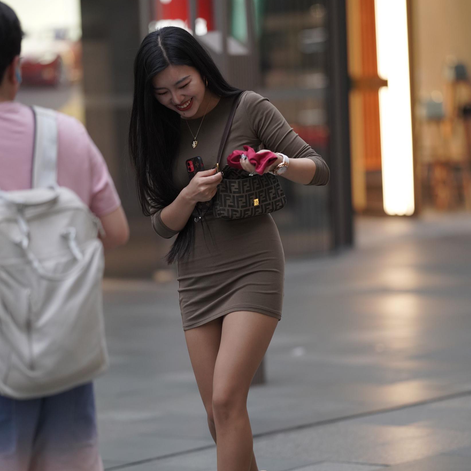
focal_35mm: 173
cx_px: 236
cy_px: 278
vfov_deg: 10.1
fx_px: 2663
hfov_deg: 10.1
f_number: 2
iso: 1000
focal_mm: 135
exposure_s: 1/400
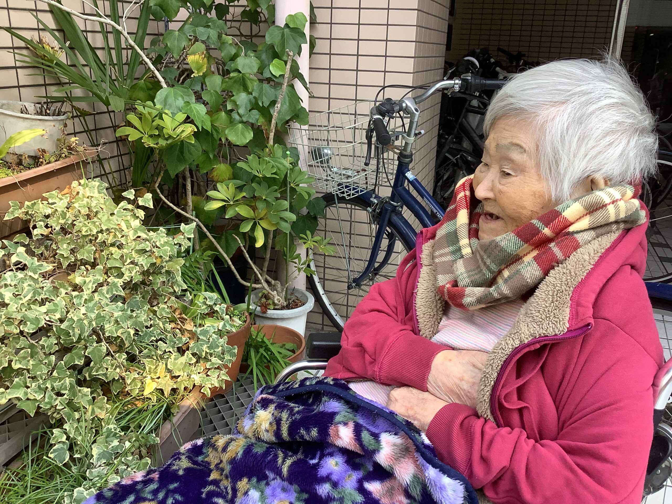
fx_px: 602
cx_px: 336
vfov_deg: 45.4
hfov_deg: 58.4
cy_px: 252
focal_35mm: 31
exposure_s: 1/120
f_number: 2.4
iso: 64
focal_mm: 3.3
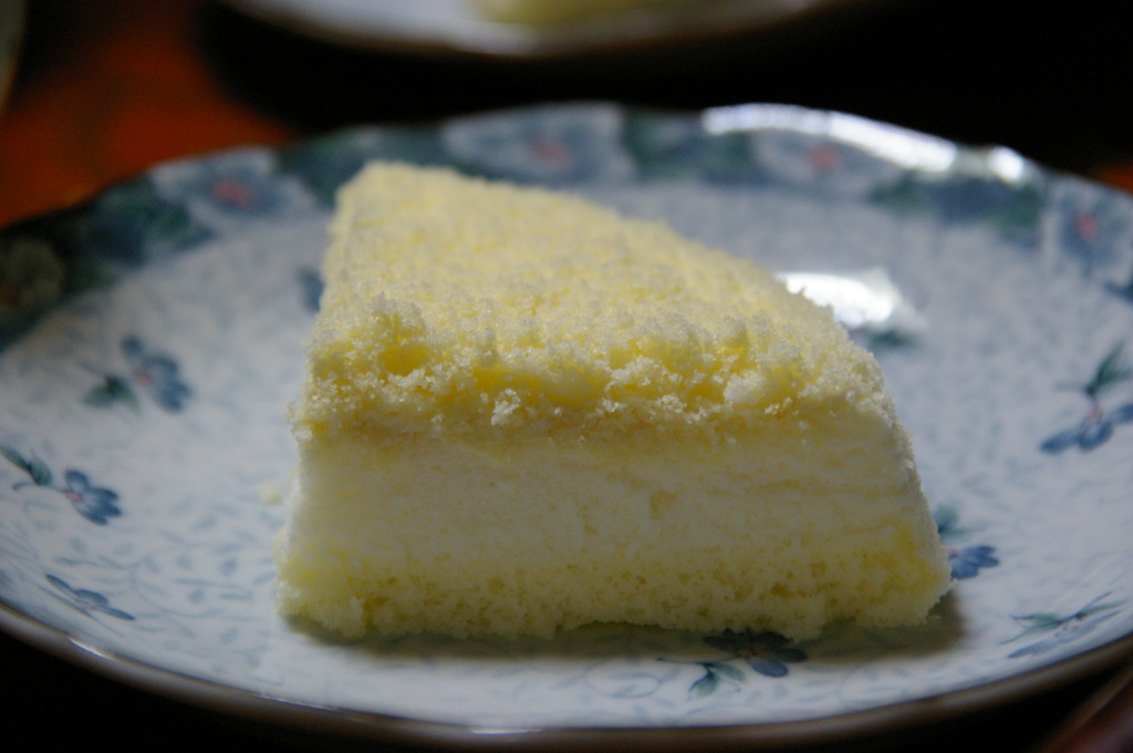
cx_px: 566
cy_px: 376
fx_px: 5328
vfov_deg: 8.1
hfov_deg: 12.1
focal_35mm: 170
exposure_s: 1/40
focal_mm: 113
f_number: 5.6
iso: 800
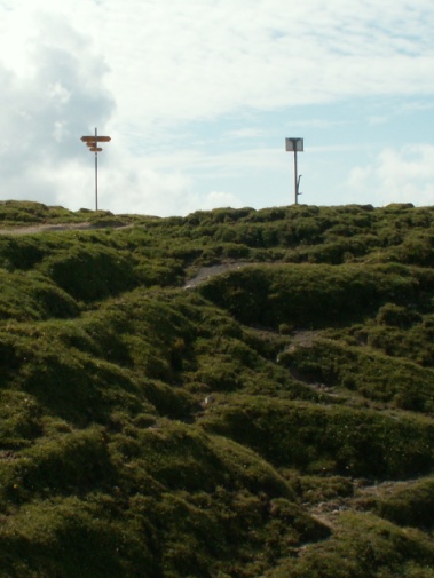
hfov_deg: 20.6
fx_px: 1186
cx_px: 139
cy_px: 227
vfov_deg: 27.3
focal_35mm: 71
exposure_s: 1/200
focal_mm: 5.86
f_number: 8
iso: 50
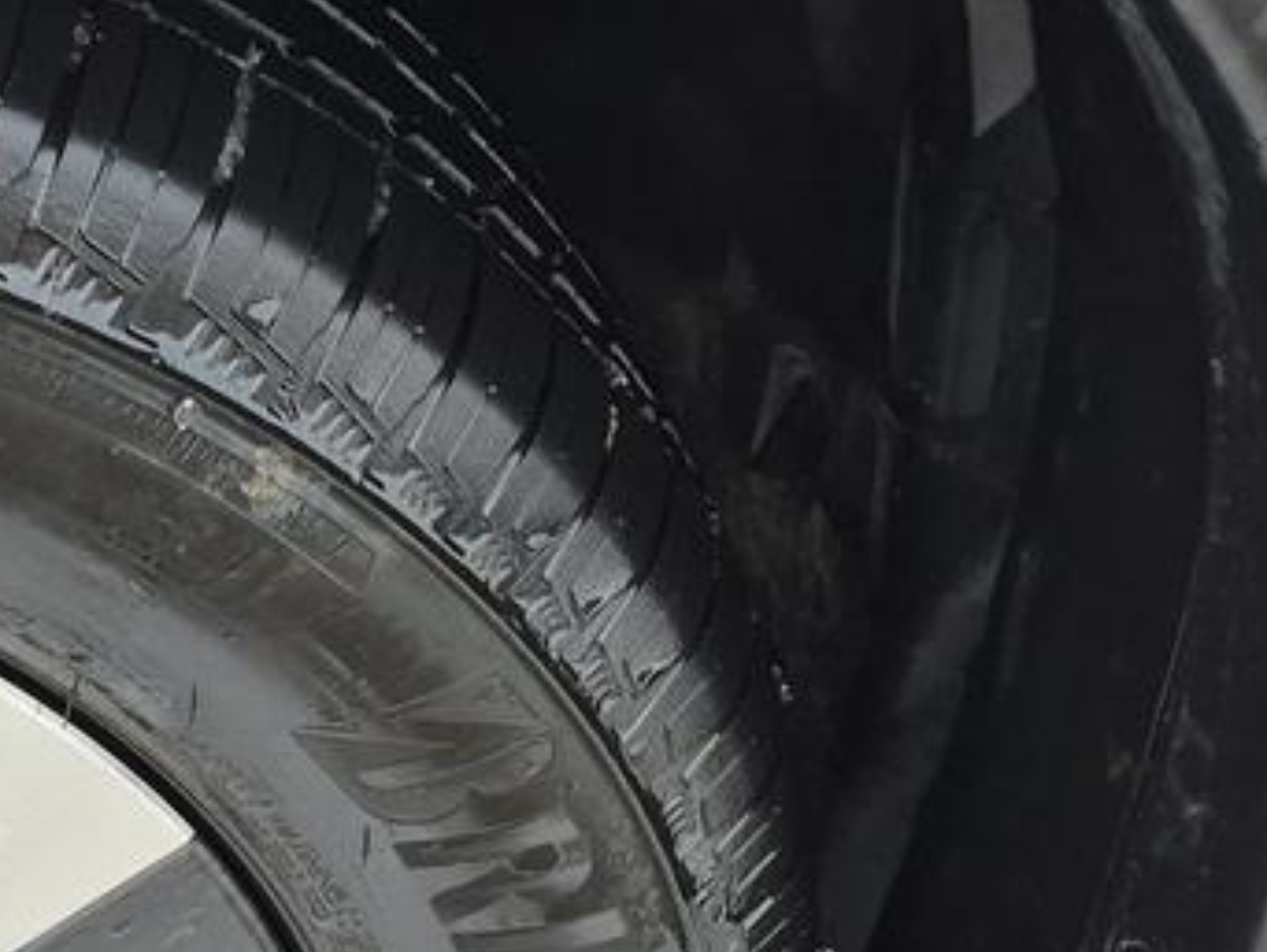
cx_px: -759
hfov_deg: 19.2
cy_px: 996
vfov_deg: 16.7
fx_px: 3150
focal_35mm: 86
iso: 80
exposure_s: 1/180
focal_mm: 5.4
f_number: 1.8
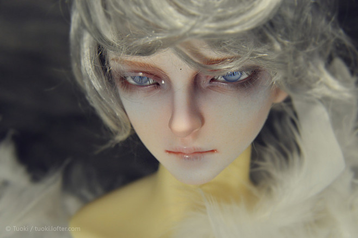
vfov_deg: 18.9
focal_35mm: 72
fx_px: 715
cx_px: 179
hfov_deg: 28.1
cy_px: 119
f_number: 9
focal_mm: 48
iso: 1000
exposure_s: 1/200
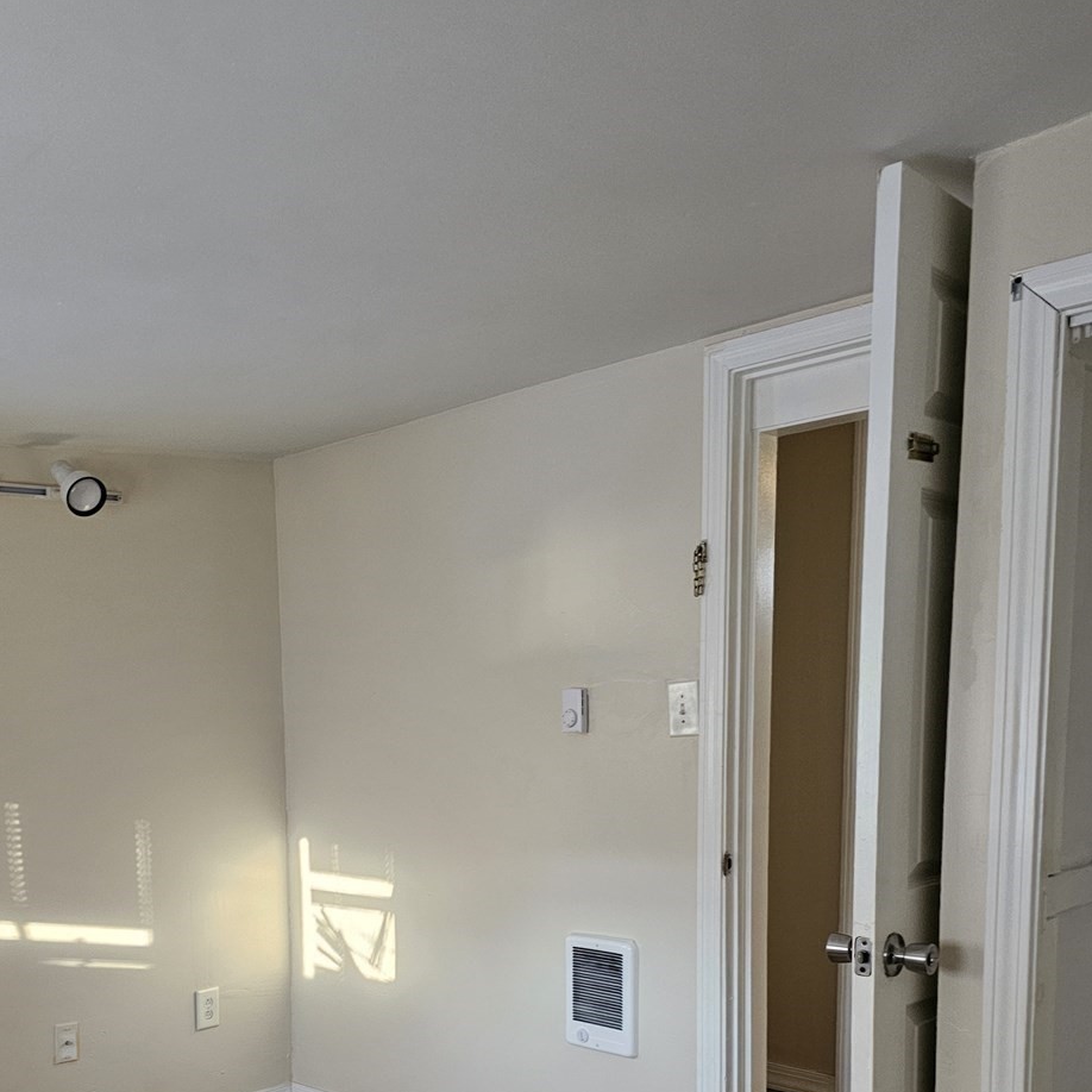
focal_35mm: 34
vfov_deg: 46.5
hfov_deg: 48.3
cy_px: 834
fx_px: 1213
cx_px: 476
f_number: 1.7
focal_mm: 6.3
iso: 640
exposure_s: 1/60
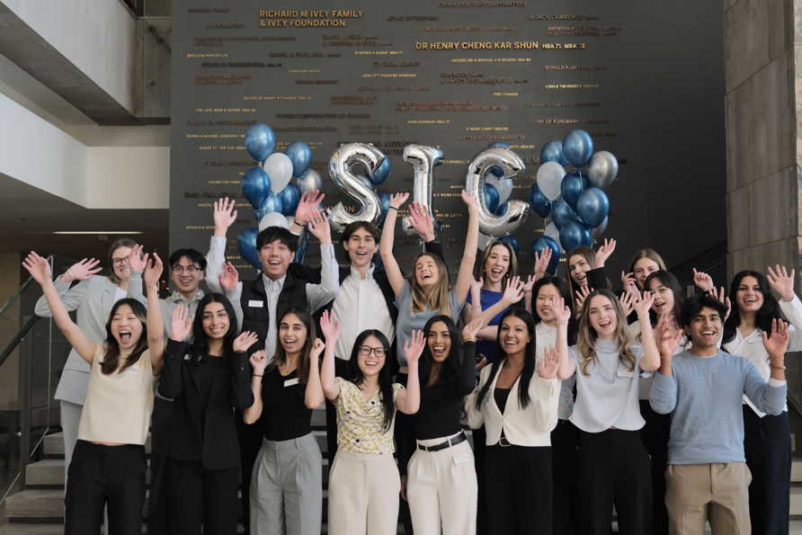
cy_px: 268
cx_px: 401
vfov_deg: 32.6
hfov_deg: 47.4
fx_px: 913
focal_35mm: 41
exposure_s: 1/4000
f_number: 2.8
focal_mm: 27.4
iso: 6400
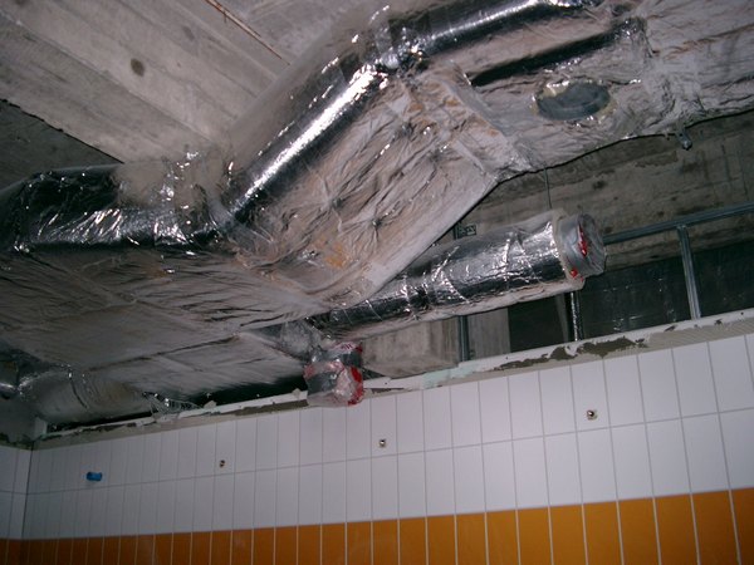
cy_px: 282
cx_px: 377
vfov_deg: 38.7
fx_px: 806
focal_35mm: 37
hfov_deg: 50.1
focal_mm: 7.6
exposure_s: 1/60
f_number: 2.6
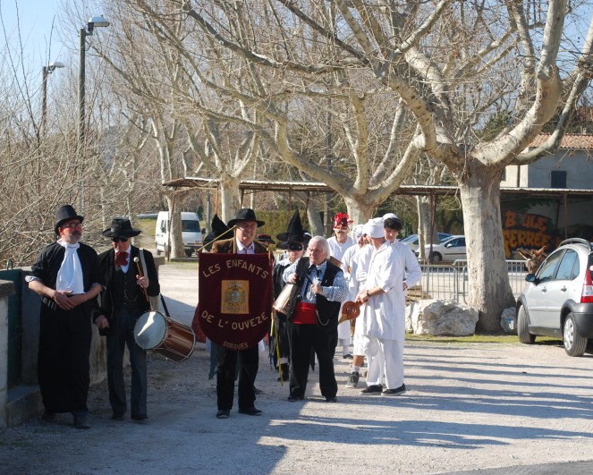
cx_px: 259
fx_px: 1643
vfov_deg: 16.4
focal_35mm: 94
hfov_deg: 20.5
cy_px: 237
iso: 100
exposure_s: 1/160
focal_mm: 55
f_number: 6.3
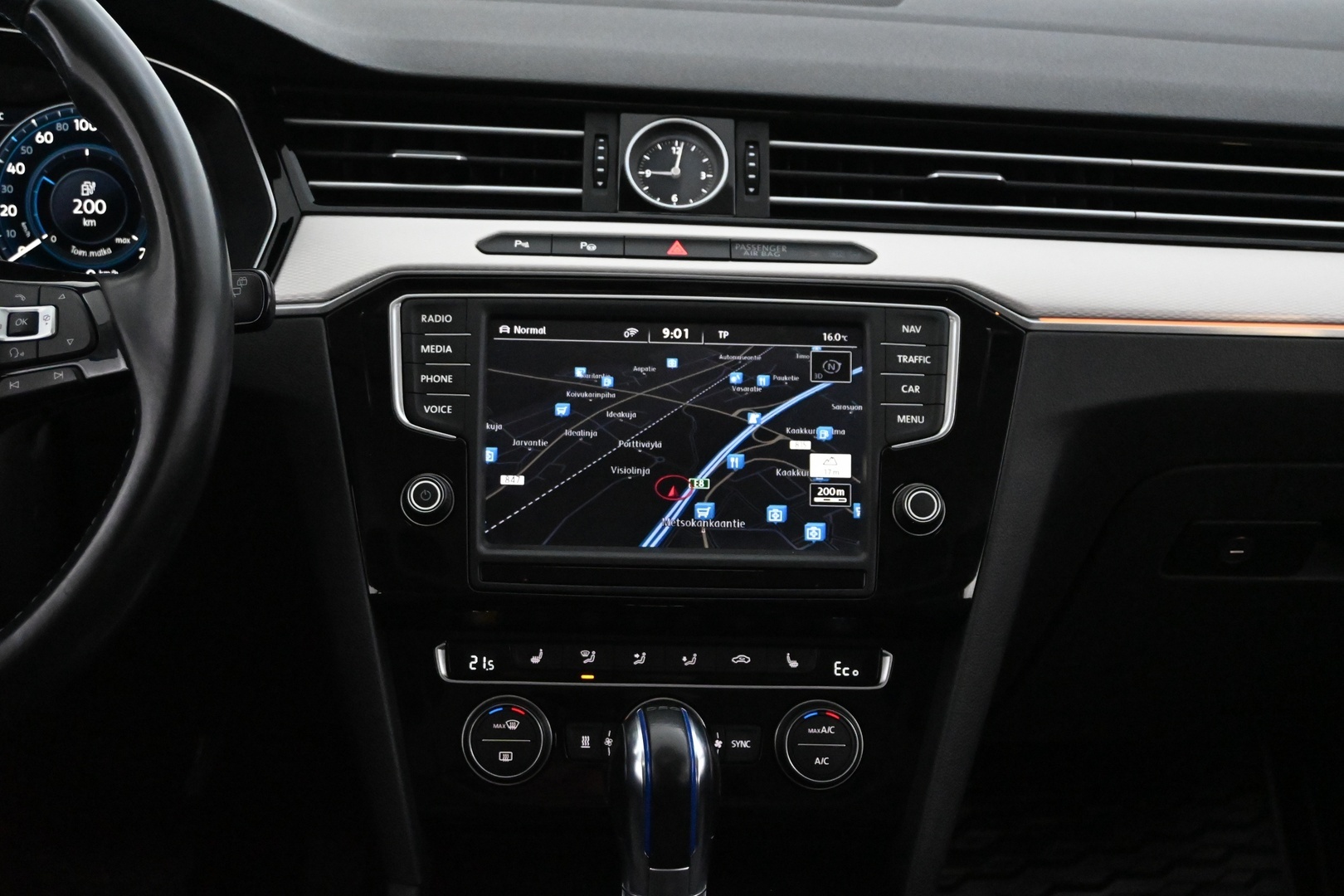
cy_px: 448
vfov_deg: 24.4
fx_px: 2072
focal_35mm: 56
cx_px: 672
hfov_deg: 35.9
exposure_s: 1/60
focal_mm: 37
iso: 9000
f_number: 5.3
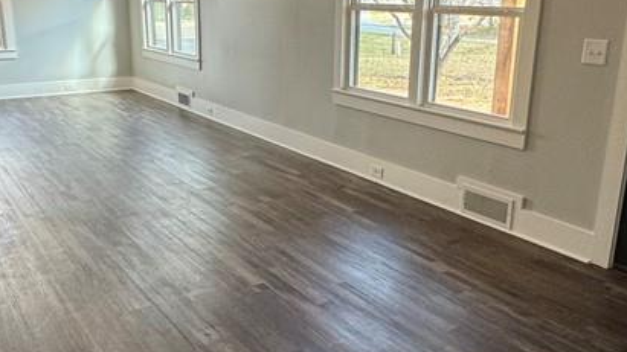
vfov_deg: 31.2
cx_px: 288
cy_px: 172
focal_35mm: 38
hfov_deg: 52.7
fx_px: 632
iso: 200
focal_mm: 2.22
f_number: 2.2
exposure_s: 1/120
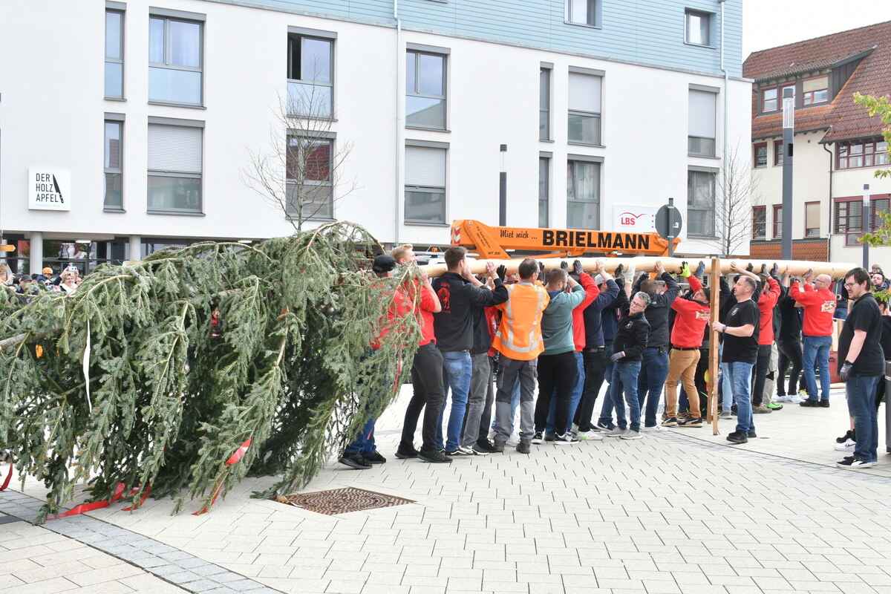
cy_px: 297
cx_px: 446
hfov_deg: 46.4
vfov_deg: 31.9
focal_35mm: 42
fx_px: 1039
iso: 500
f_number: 10
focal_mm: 28
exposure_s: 1/125
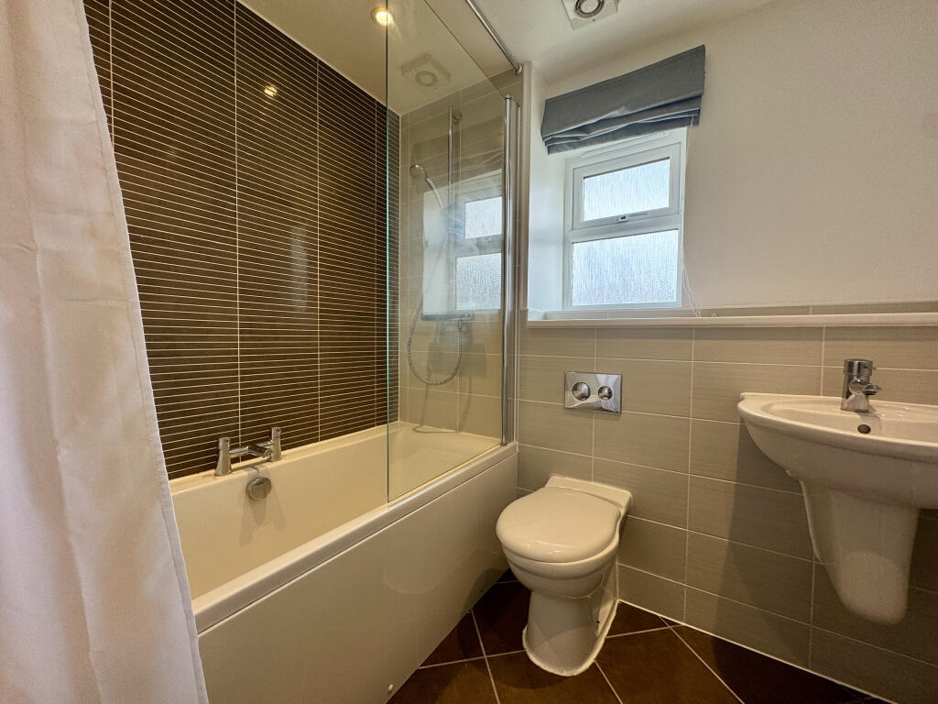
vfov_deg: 85.7
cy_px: 352
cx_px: 469
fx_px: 379
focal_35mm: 14
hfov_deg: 102.1
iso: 64
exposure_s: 1/100
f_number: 2.2
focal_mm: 2.22
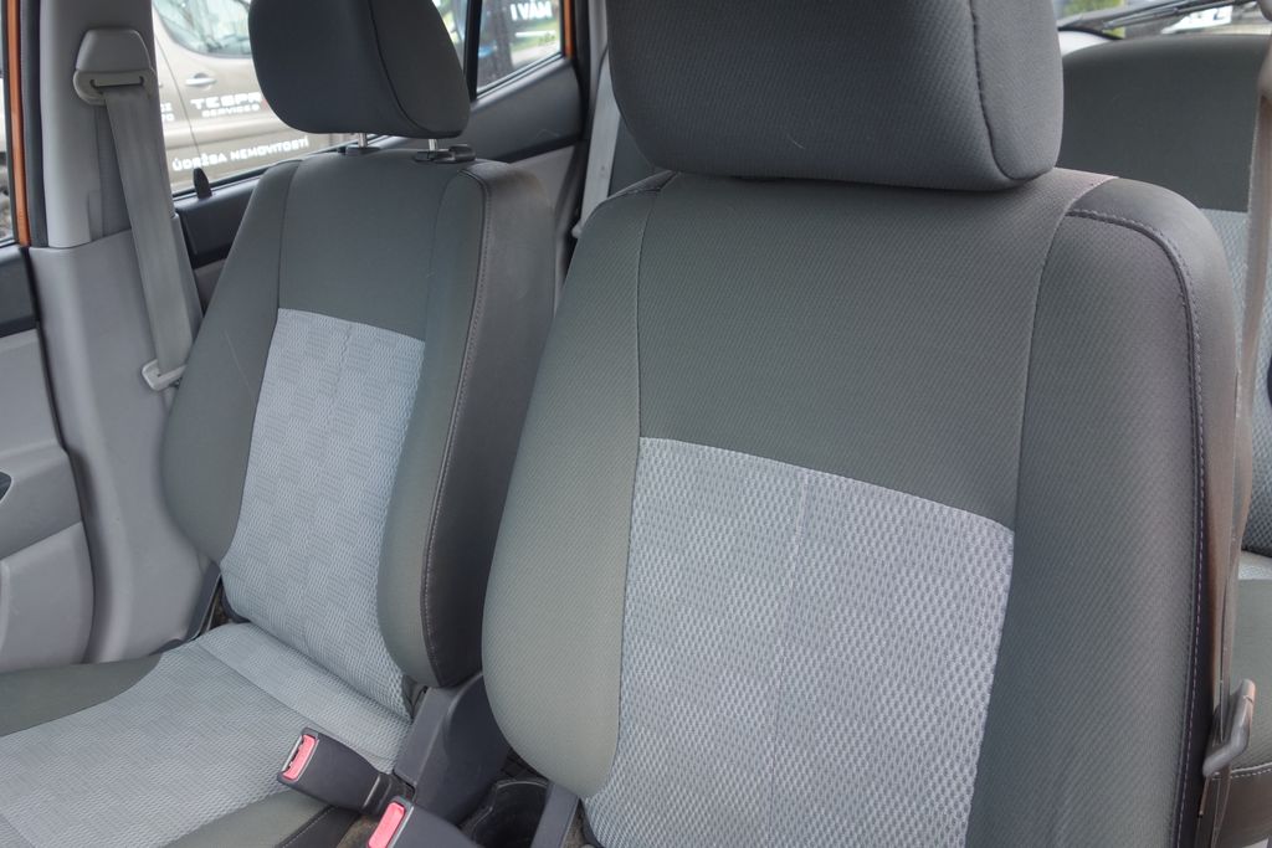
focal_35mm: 28
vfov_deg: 46.4
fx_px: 989
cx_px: 636
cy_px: 424
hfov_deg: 65.5
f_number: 2.8
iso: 125
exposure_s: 1/160
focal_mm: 10.4
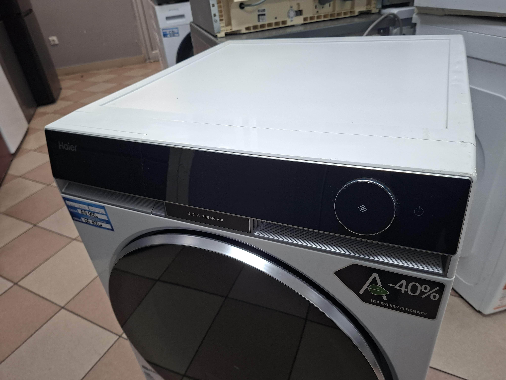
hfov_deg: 73.9
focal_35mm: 23
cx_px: 253
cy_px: 190
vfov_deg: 58.9
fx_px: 336
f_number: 1.8
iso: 160
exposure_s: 1/60
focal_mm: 5.54
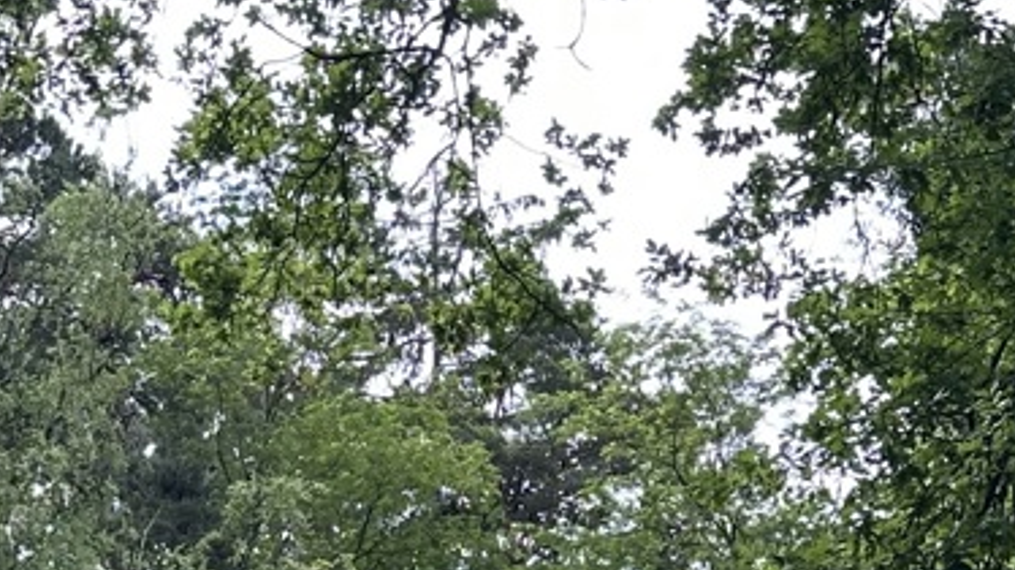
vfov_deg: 9.9
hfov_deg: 18.8
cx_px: 111
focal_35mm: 112
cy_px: 1197
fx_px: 3013
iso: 80
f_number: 1.78
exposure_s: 1/887
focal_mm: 6.86
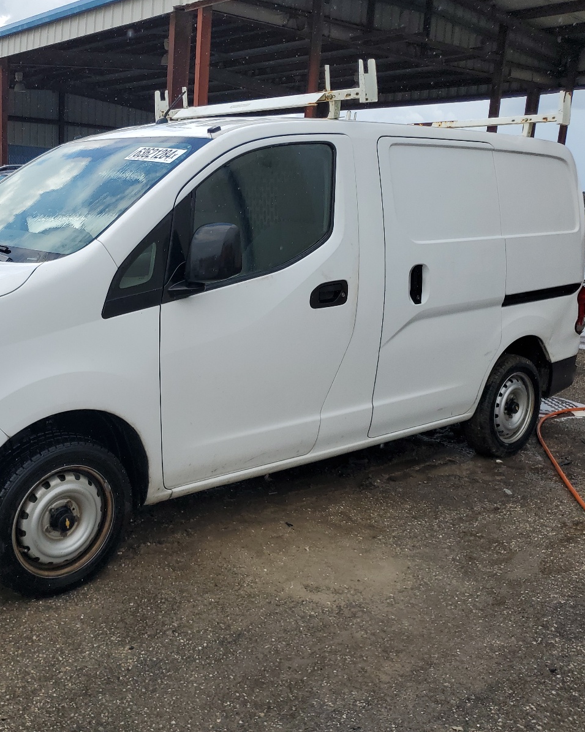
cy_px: 365
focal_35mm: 34
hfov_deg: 42.2
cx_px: 156
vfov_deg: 52.8
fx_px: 736
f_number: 1.5
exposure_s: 1/2500
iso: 50
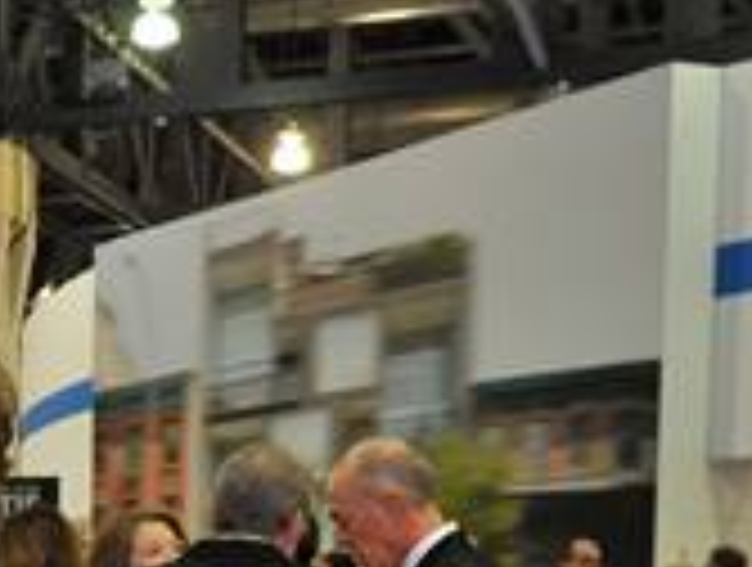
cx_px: -230
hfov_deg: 18.1
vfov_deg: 13.9
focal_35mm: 101
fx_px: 2199
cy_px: 819
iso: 1250
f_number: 5.6
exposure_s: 1/125
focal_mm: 32
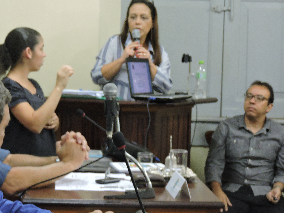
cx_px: 121
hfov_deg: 16.1
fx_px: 1001
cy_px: 94
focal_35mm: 122
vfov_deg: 12.1
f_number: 4.1
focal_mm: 16.1
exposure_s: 1/20
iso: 800
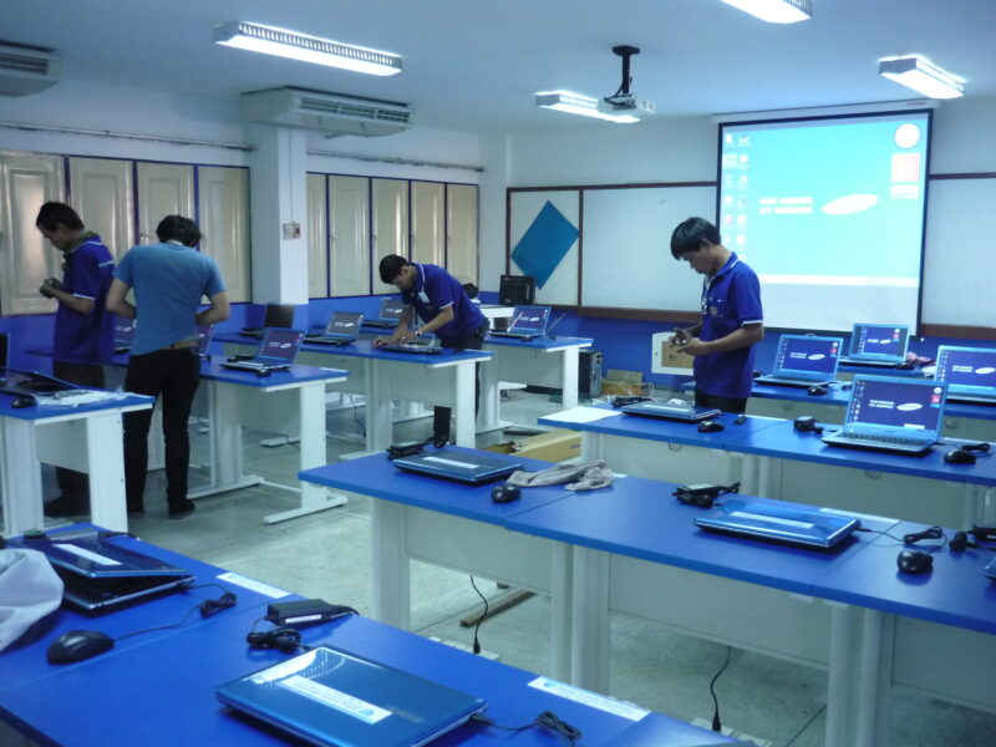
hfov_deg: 55.4
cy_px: 374
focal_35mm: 33
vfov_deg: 42.9
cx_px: 498
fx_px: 950
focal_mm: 5.5
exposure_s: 1/20
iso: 400
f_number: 2.8
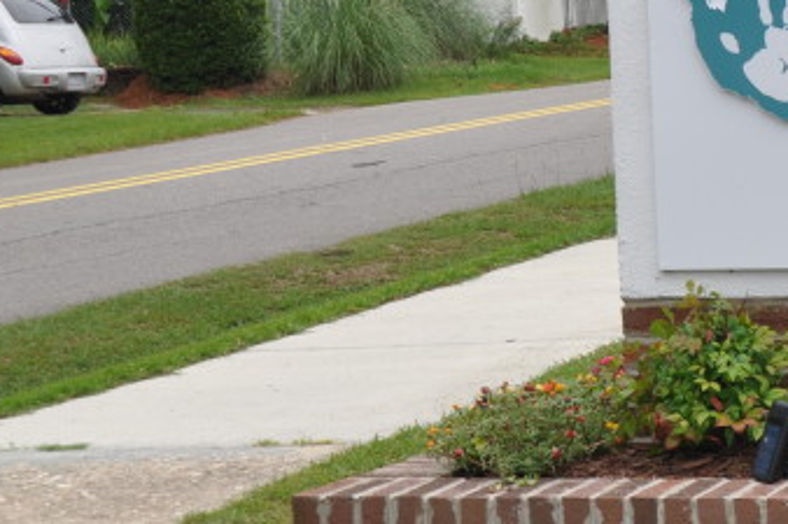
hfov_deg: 16.7
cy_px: 254
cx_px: 1121
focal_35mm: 114
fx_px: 2483
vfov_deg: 12.1
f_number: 7.1
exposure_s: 1/200
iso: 200
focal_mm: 25
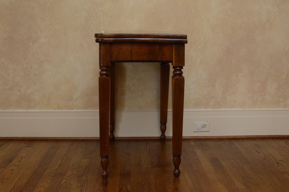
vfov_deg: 25.6
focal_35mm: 52
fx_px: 421
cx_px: 144
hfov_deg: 37.9
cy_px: 96
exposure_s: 1/125
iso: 2500
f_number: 5.6
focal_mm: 35
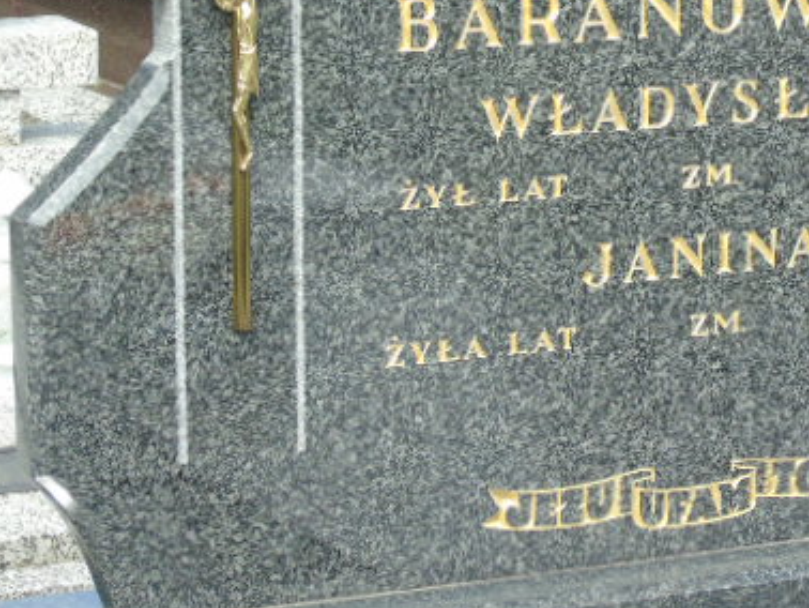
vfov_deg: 9.3
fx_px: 3718
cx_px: 571
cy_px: 139
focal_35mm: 159
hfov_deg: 12.4
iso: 80
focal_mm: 17
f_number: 4.3
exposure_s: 1/160
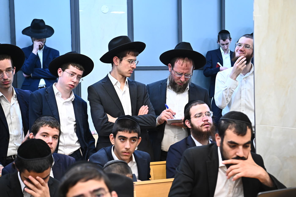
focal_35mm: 70
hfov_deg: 28.9
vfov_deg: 19.4
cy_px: 98
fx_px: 575
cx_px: 148
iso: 3200
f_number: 4.5
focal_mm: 70
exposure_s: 1/200
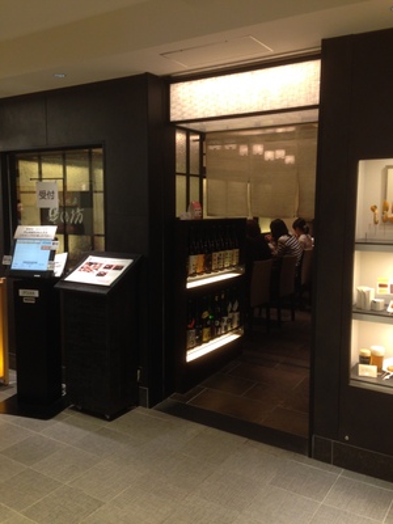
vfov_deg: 55.4
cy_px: 262
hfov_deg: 42.9
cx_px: 196
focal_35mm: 33
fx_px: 500
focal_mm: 4.12
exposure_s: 1/20
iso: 80
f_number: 2.4
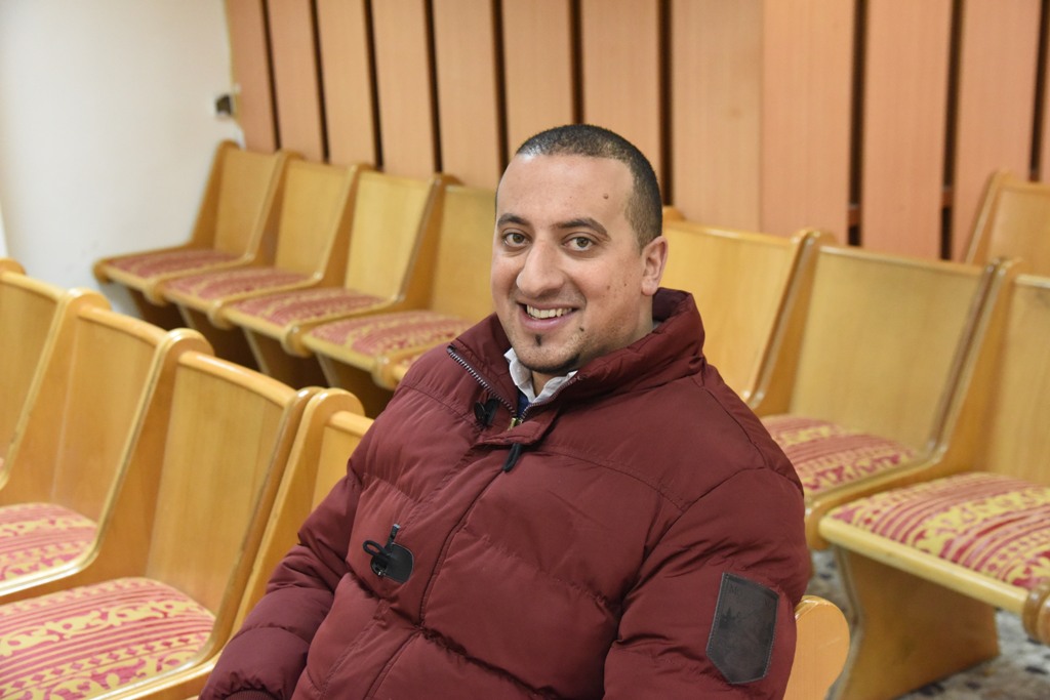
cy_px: 350
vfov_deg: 27.0
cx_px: 525
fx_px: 1458
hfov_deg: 39.6
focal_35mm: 50
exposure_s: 1/125
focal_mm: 50
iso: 6400
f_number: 5.6
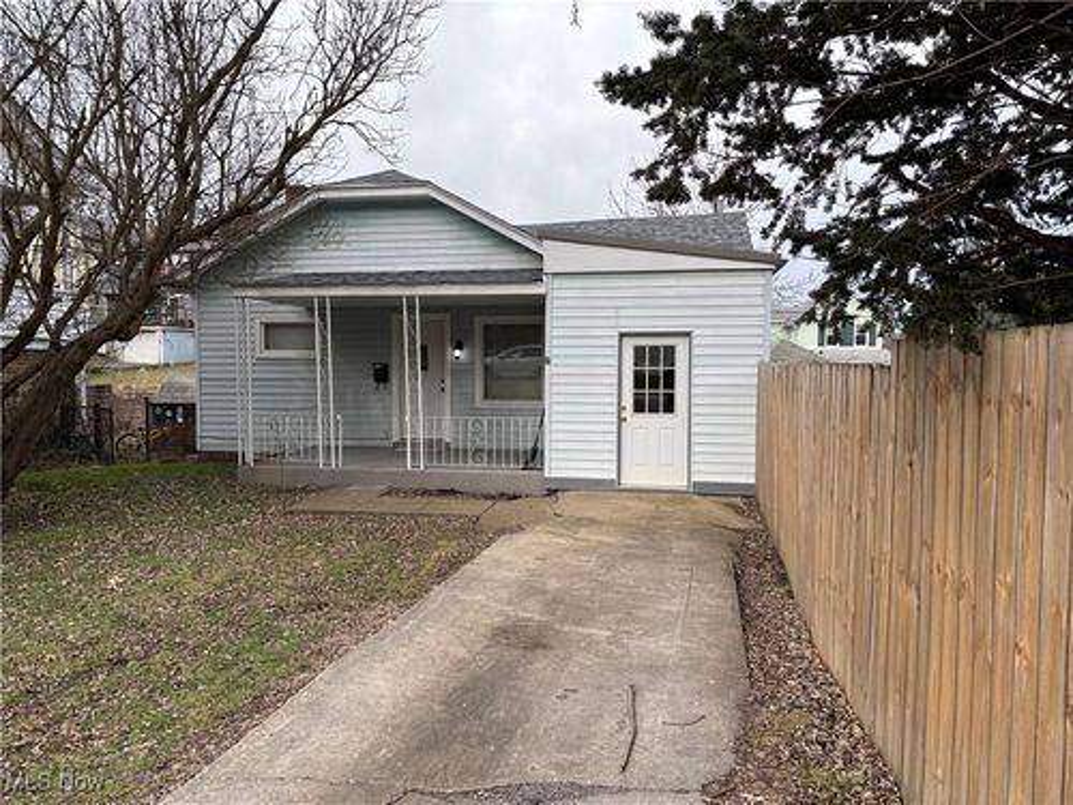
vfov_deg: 53.1
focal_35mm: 26
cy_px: 402
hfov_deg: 67.3
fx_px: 806
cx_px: 536
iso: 50
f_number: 1.6
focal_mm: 5.96
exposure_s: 1/887
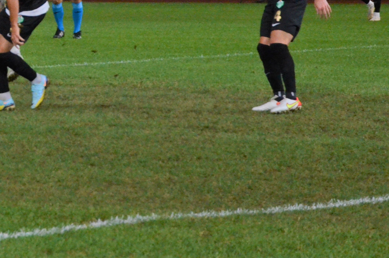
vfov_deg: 4.6
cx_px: -58
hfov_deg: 6.9
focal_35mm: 296
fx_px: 3193
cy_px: 15
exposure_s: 1/250
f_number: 5.6
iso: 3200
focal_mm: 85
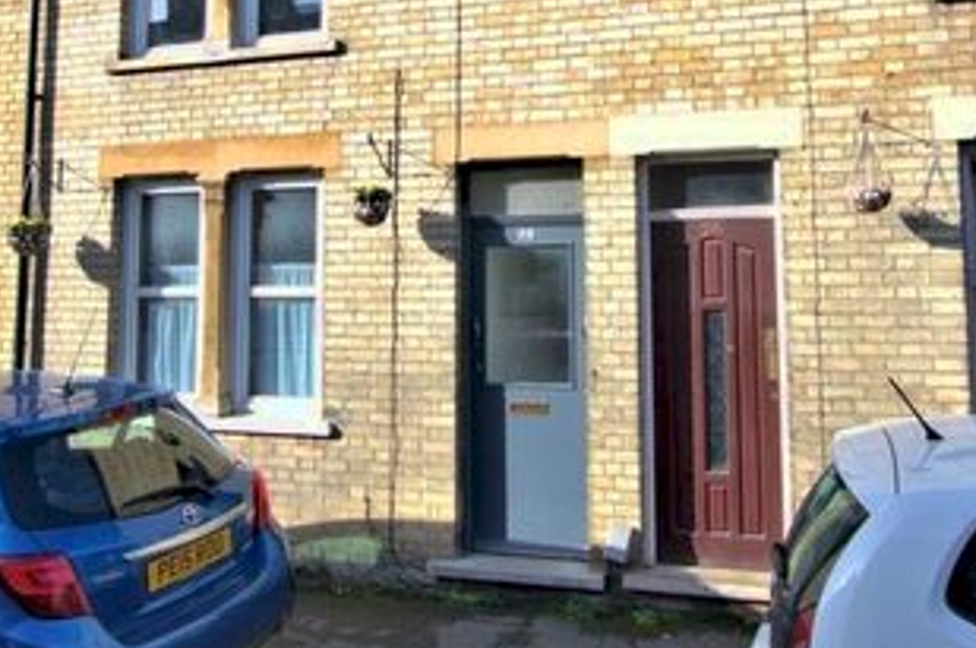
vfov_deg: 37.8
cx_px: 471
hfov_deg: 55.9
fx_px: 920
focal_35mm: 34
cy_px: 164
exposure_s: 1/250
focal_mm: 10
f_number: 10
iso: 360
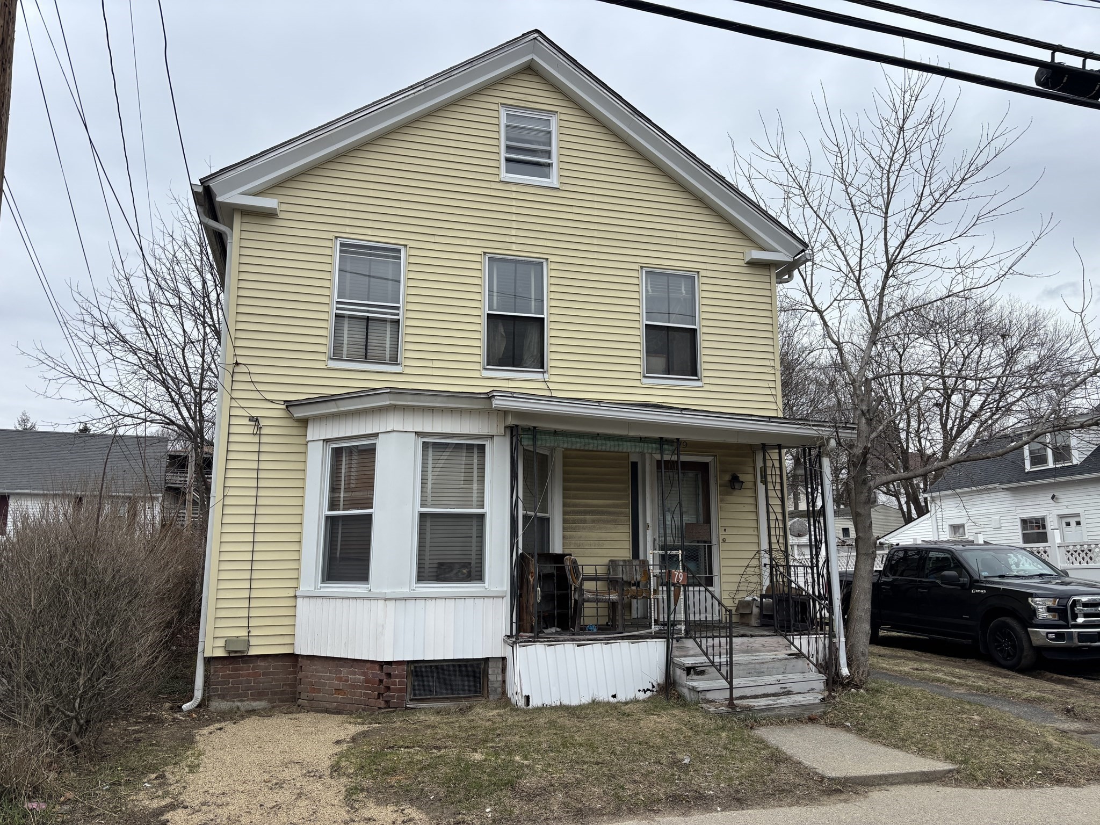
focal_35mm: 26
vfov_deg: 53.1
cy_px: 412
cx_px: 550
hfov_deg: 67.3
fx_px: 826
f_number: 1.6
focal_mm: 5.96
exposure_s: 1/1783
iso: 50
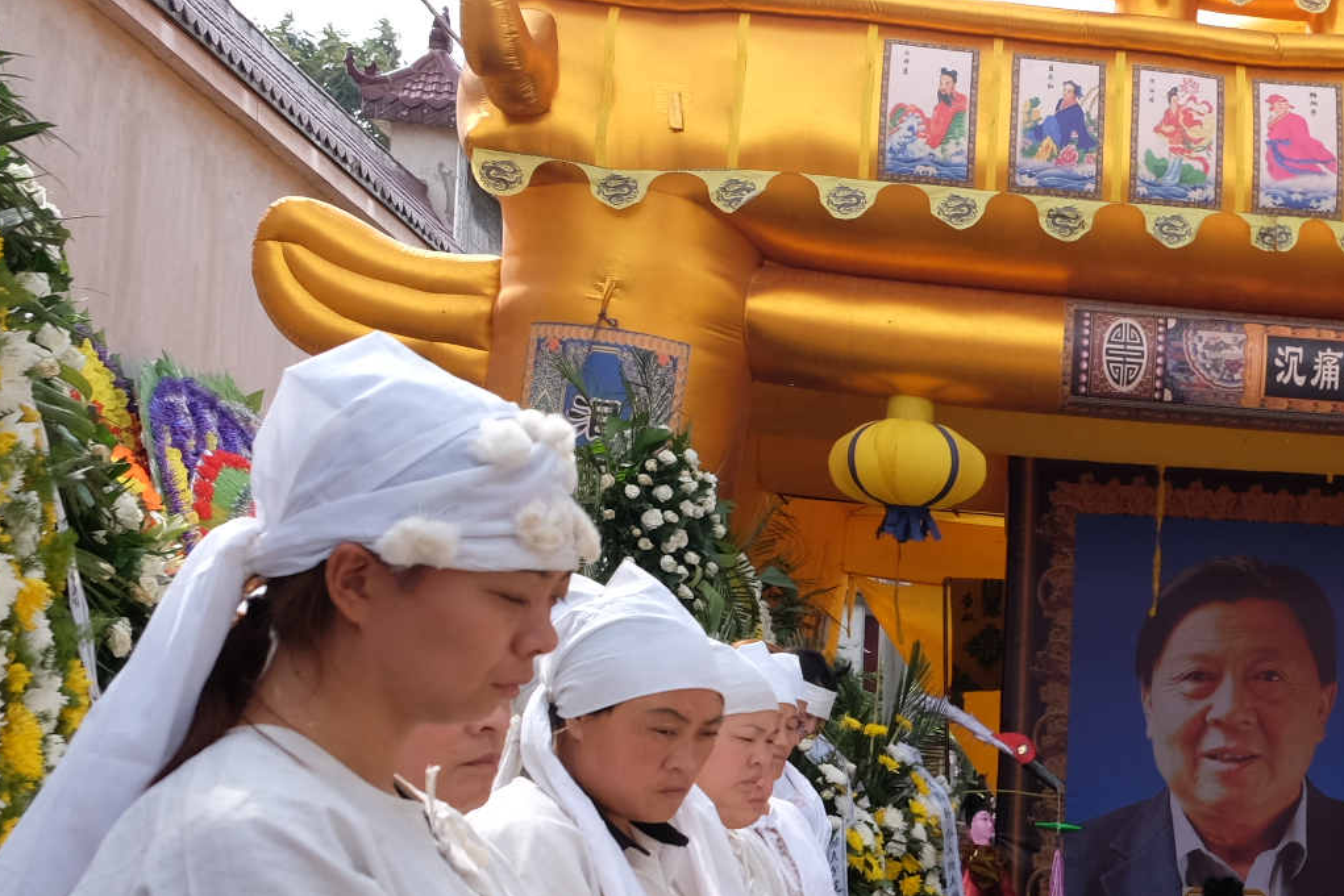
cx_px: 1573
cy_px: 703
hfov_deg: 27.2
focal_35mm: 66
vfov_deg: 20.4
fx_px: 2464
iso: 200
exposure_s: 1/220
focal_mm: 18
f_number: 5.6
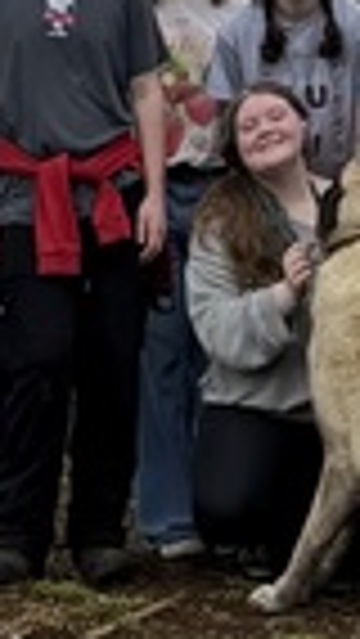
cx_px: 320
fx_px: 3204
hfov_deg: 6.4
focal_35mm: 189
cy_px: -968
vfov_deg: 9.8
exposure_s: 1/5319
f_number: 1.78
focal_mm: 6.76
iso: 80
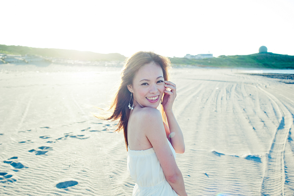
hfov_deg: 54.5
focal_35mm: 35
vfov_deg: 37.8
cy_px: 98
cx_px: 147
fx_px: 286
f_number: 5.6
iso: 200
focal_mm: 35
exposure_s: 1/250
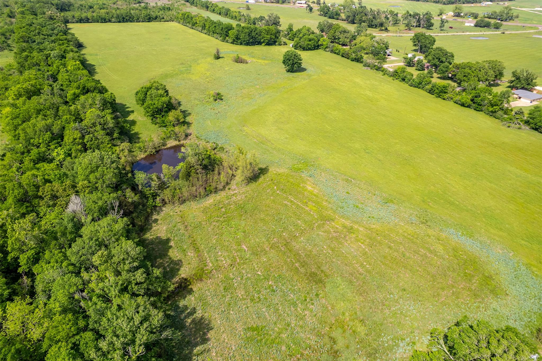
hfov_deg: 78.6
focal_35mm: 22
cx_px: 271
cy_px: 180
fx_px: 331
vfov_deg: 57.2
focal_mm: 8.38
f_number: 2.8
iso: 100
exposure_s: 1/1500
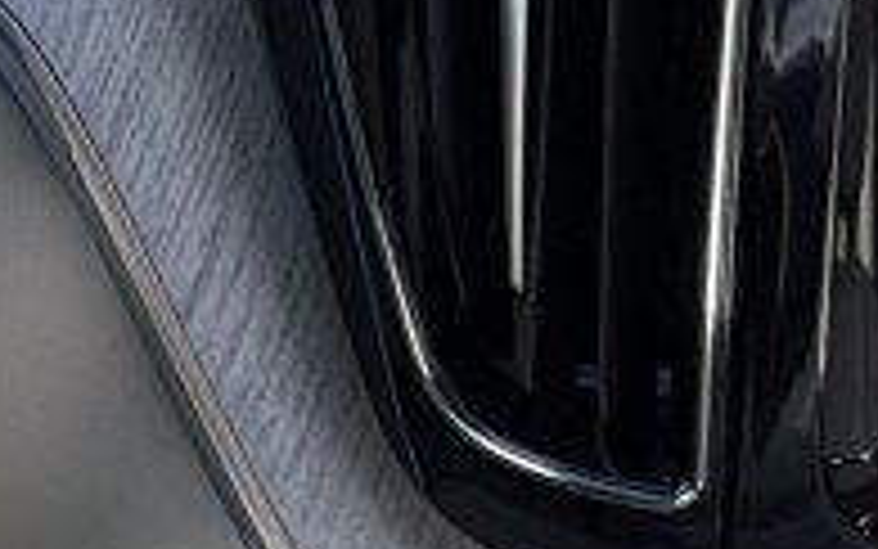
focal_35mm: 267
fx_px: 6391
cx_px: -1324
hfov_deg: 7.3
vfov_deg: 4.9
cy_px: -36
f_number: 1.78
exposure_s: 1/246
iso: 64
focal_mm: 6.76
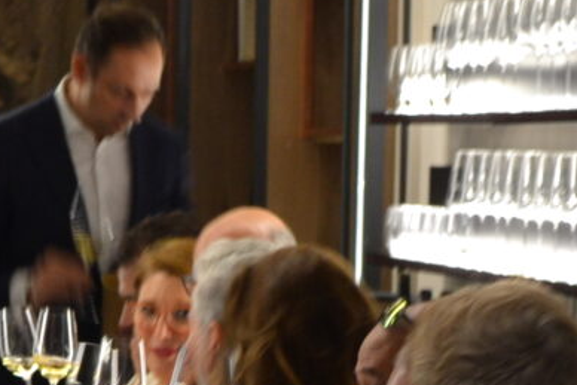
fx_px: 4762
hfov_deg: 6.9
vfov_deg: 4.6
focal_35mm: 297
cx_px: -16
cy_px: 764
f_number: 4.8
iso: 450
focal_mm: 40
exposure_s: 1/15
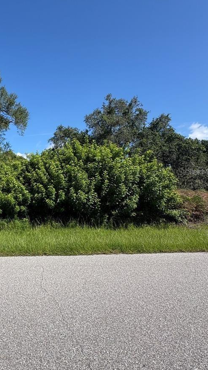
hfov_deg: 48.8
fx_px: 206
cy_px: 171
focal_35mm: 21
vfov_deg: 83.7
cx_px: 27
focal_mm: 2.22
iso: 40
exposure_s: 1/1370
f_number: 2.2
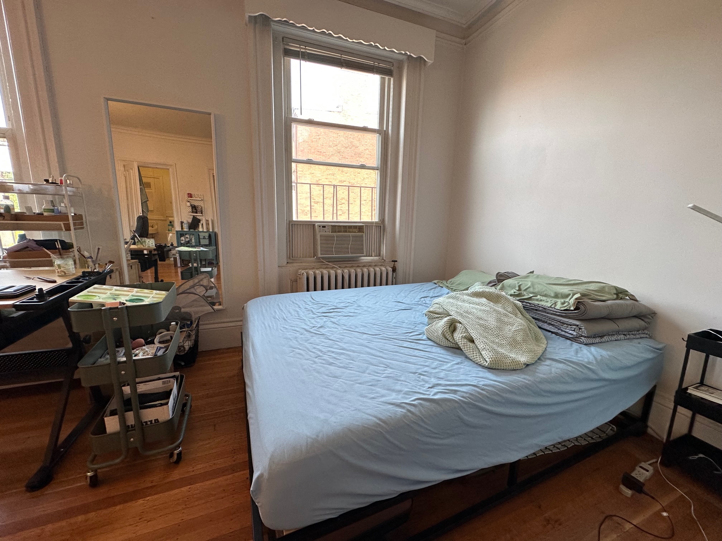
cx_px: 361
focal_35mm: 14
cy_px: 270
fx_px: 292
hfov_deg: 102.1
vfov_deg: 85.7
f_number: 2.2
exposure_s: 1/120
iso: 125
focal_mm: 2.22
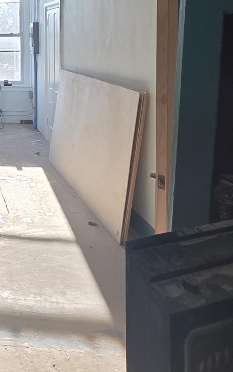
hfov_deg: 24.0
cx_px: -125
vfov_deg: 44.4
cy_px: 45
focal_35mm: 41
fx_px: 417
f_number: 1.9
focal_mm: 2.2
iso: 40
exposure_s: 1/120
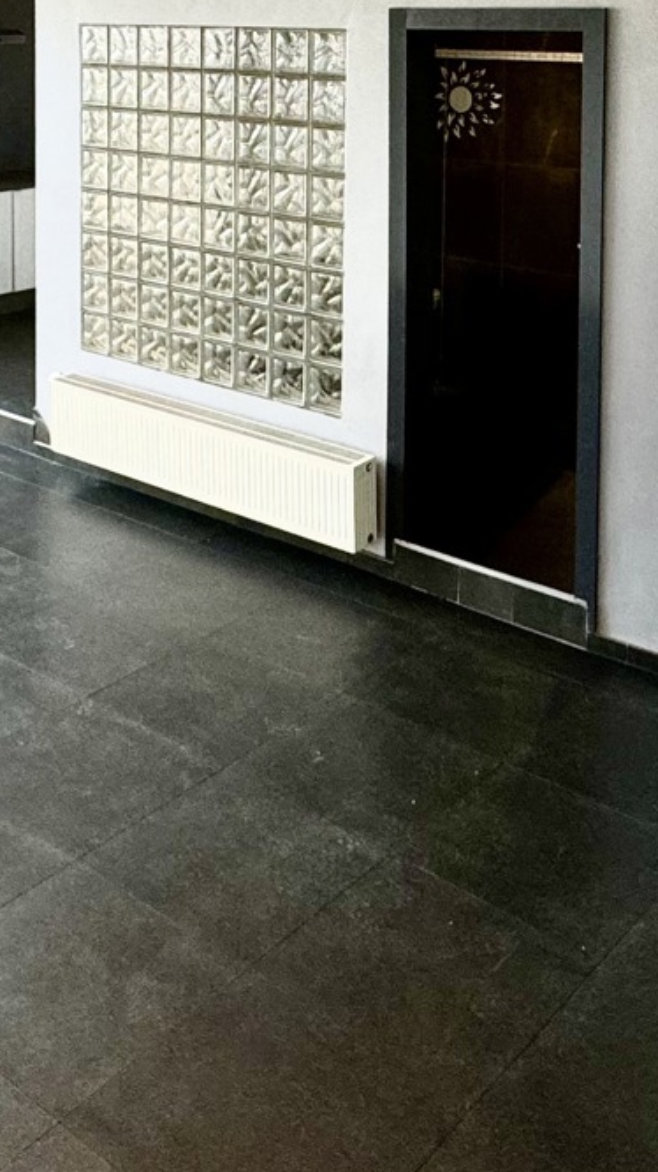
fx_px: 1367
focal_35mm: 44
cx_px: 186
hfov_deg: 26.8
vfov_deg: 42.0
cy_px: 81
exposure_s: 1/100
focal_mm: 2.22
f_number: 2.2
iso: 125
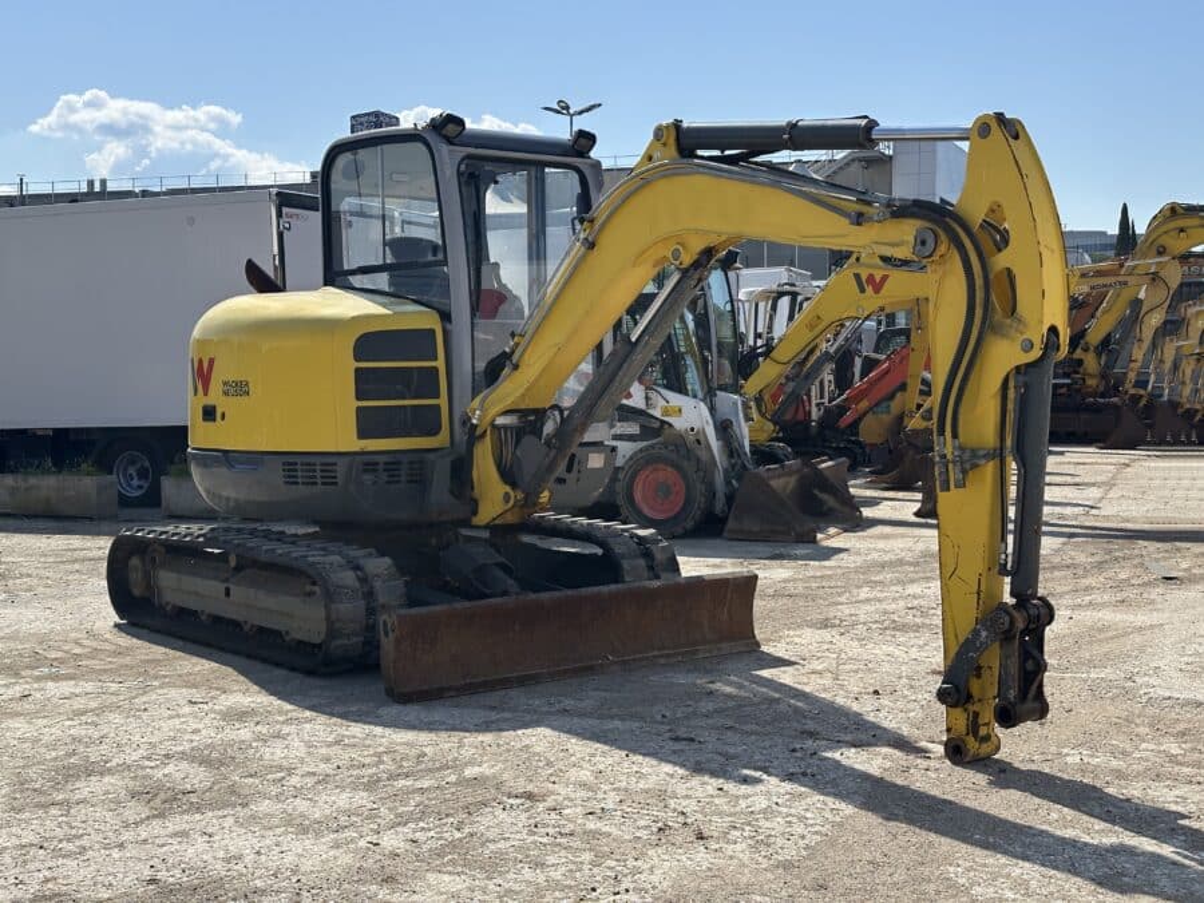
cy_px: 452
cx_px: 602
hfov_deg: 39.7
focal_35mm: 48
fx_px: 1670
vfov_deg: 30.3
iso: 64
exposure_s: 1/5000
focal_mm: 6.86
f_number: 1.78
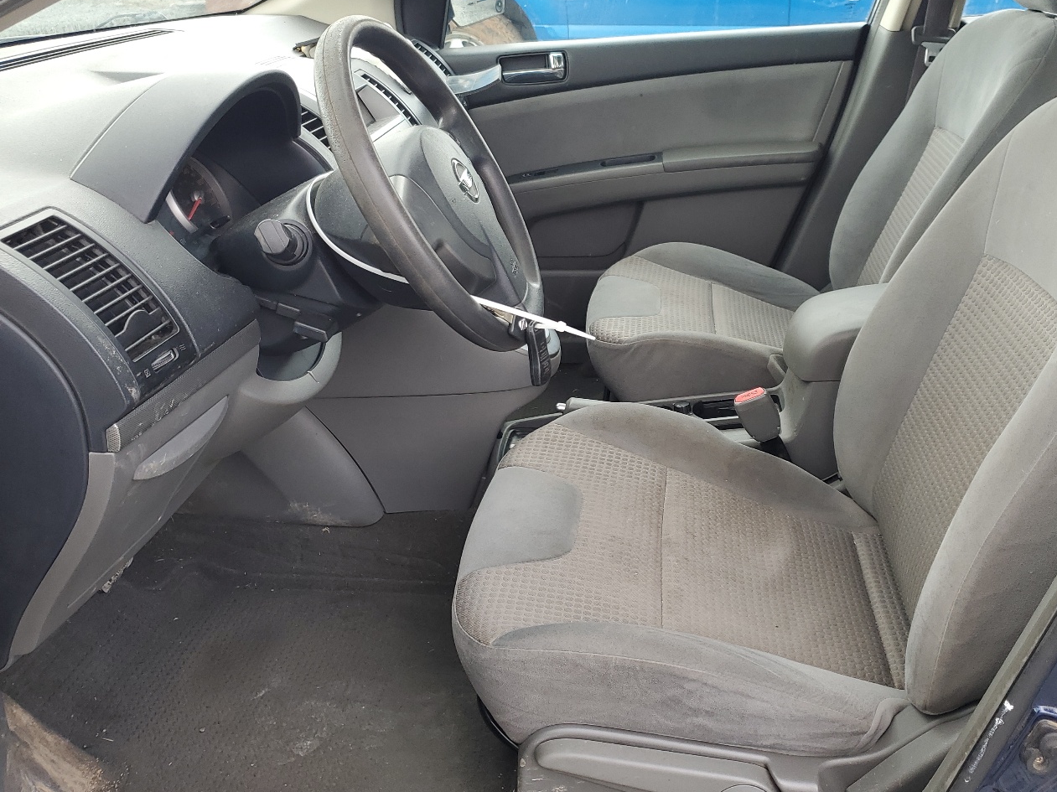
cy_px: 356
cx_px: 617
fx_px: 1007
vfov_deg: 42.9
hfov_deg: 55.1
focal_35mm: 33
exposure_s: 1/161
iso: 50
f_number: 1.5
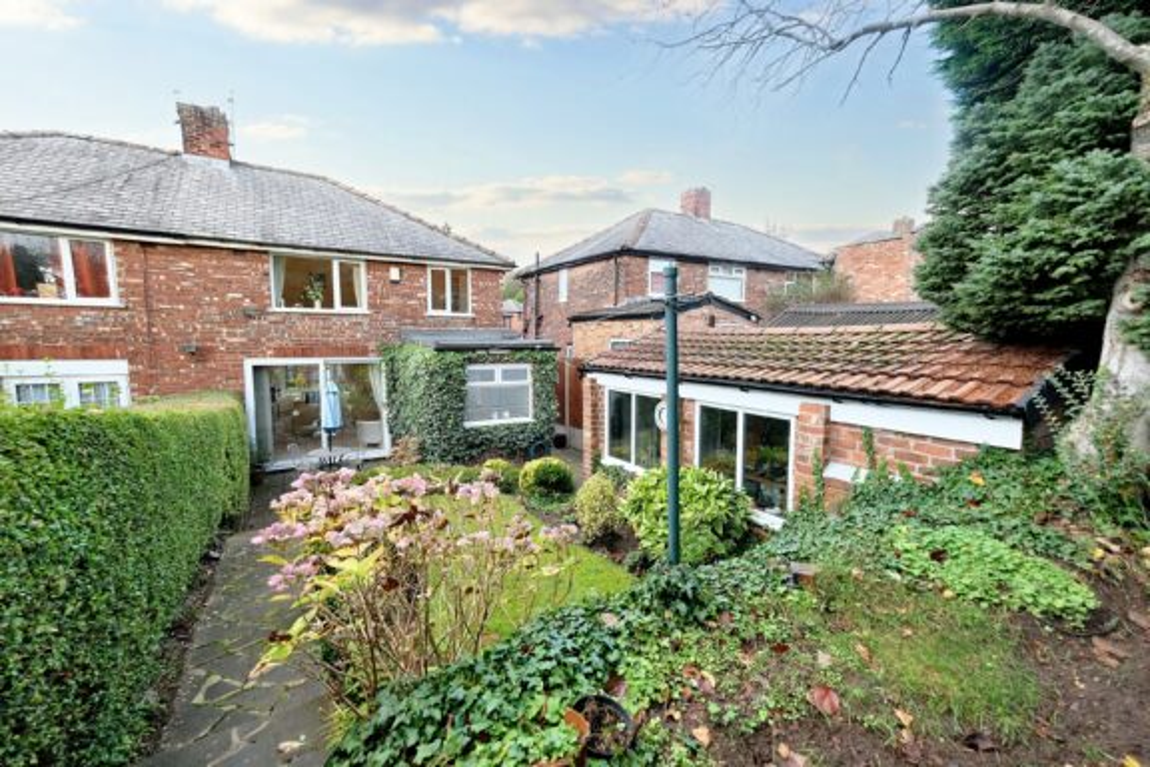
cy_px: 384
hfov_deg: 100.4
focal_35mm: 15
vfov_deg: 77.3
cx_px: 575
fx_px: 479
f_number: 4
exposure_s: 1/100
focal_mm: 10
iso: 200
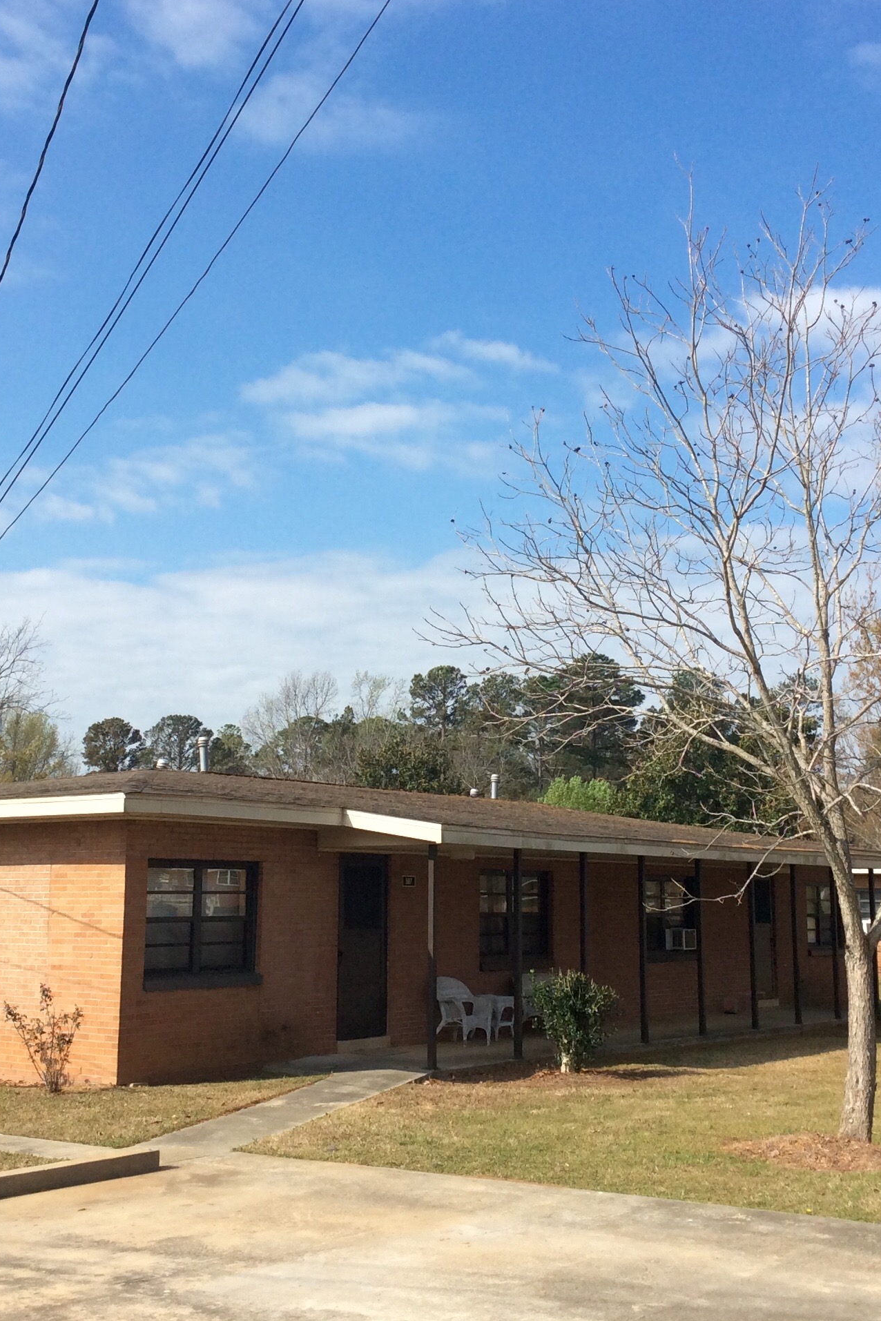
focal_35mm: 45
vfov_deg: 43.6
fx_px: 1652
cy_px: 659
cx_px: 421
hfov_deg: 29.9
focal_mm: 3.3
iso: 32
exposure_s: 1/1466
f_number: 2.4
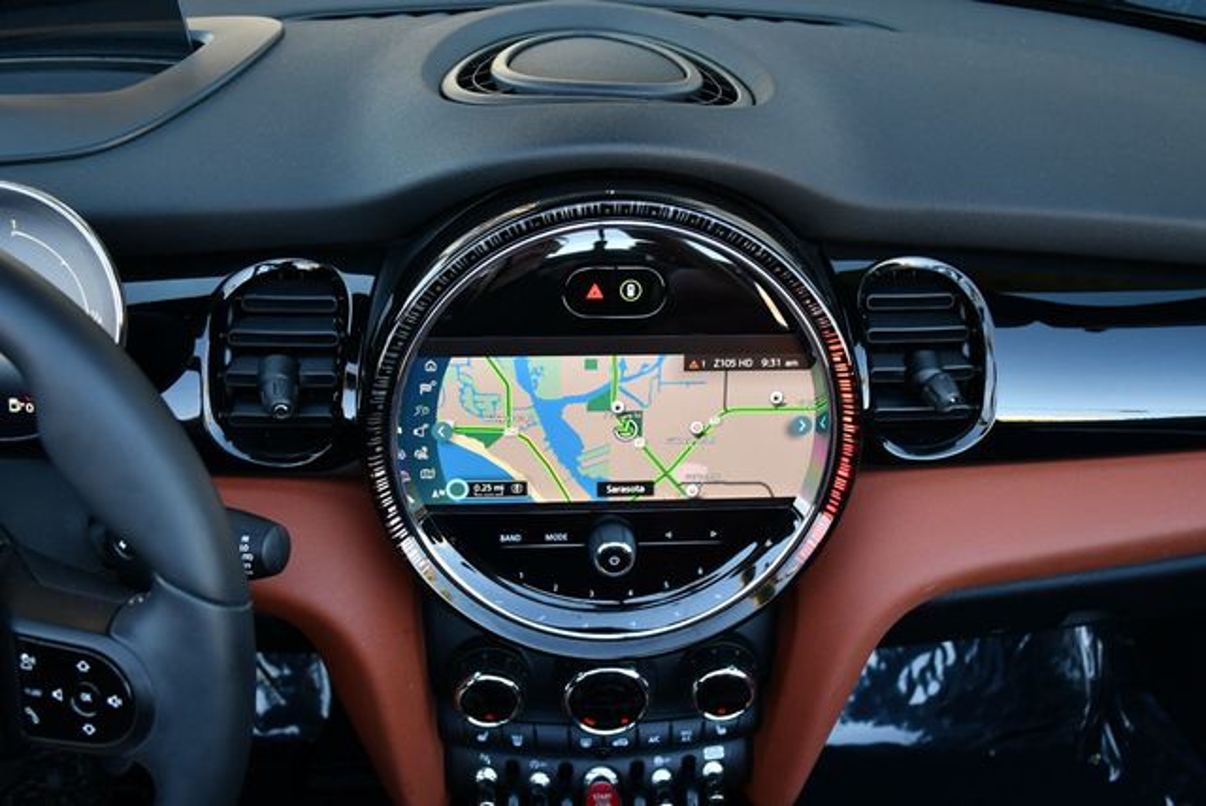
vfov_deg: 36.9
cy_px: 403
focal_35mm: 36
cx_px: 603
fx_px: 1207
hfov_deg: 53.1
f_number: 3.5
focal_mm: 18
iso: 500
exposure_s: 1/250
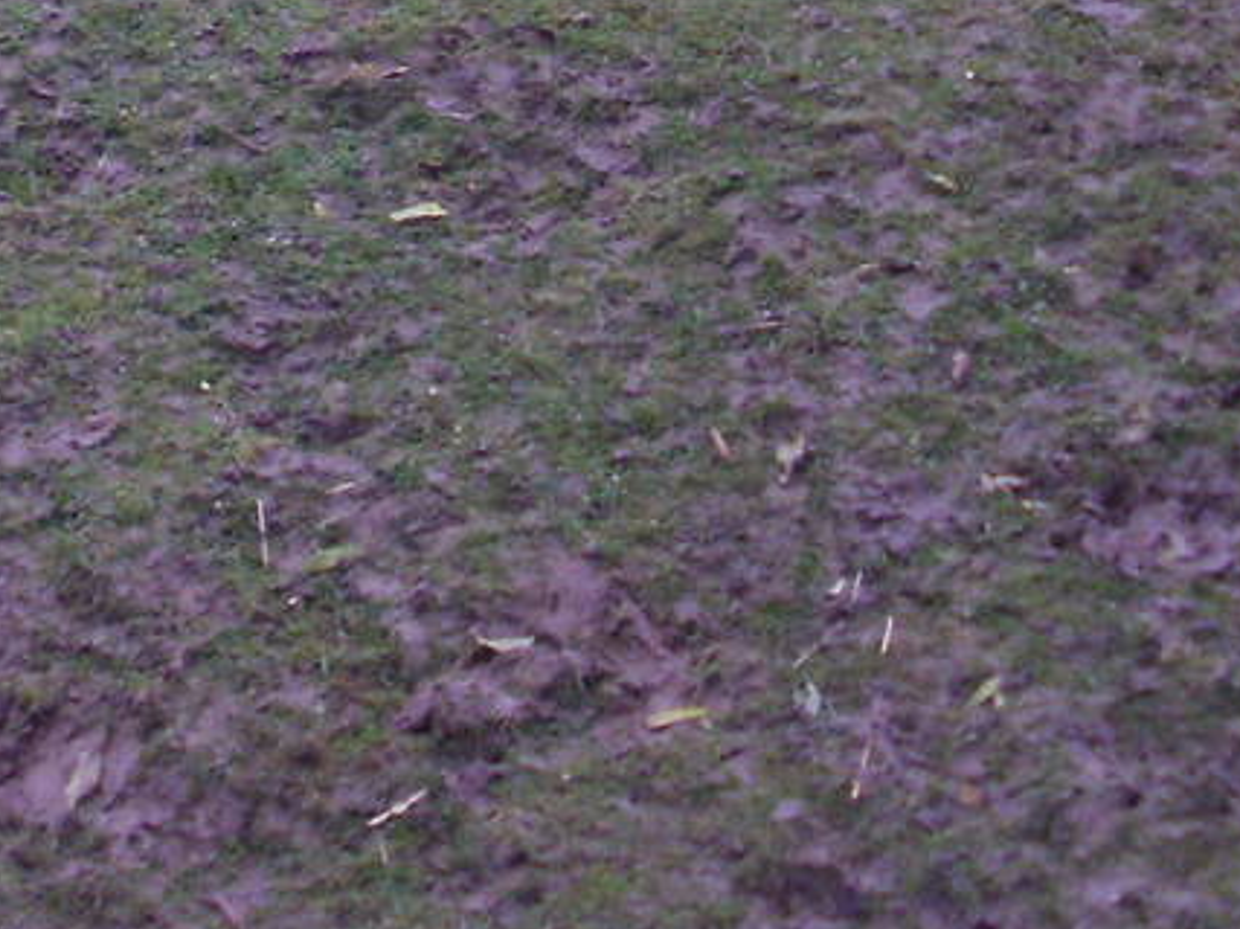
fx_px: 4835
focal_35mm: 135
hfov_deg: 14.4
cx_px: 70
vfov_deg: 10.3
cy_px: -781
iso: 100
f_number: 3.5
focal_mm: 6.3
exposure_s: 1/40
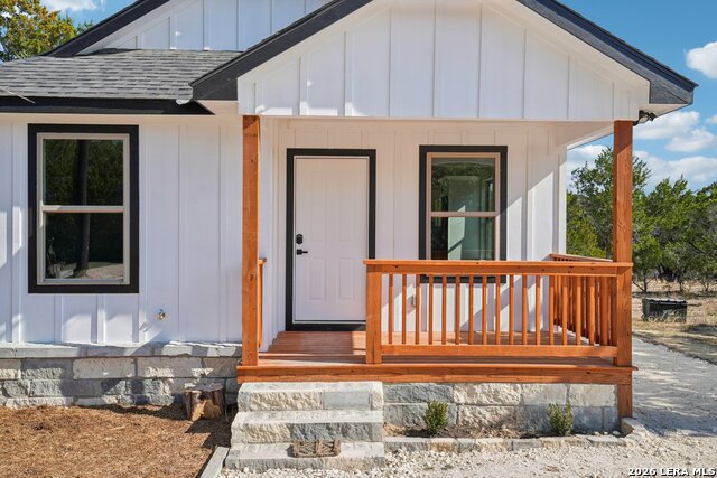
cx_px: 358
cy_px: 239
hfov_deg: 61.9
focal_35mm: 30
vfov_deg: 43.6
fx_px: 598
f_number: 8
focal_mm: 30
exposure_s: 1/500
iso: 200
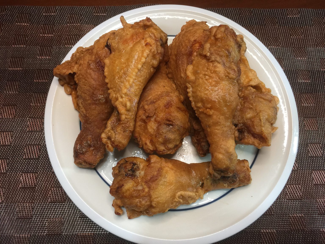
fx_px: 272
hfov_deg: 61.7
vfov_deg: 48.2
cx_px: 162
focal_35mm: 29
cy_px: 122
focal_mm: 4.15
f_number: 2.2
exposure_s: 1/30
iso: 32
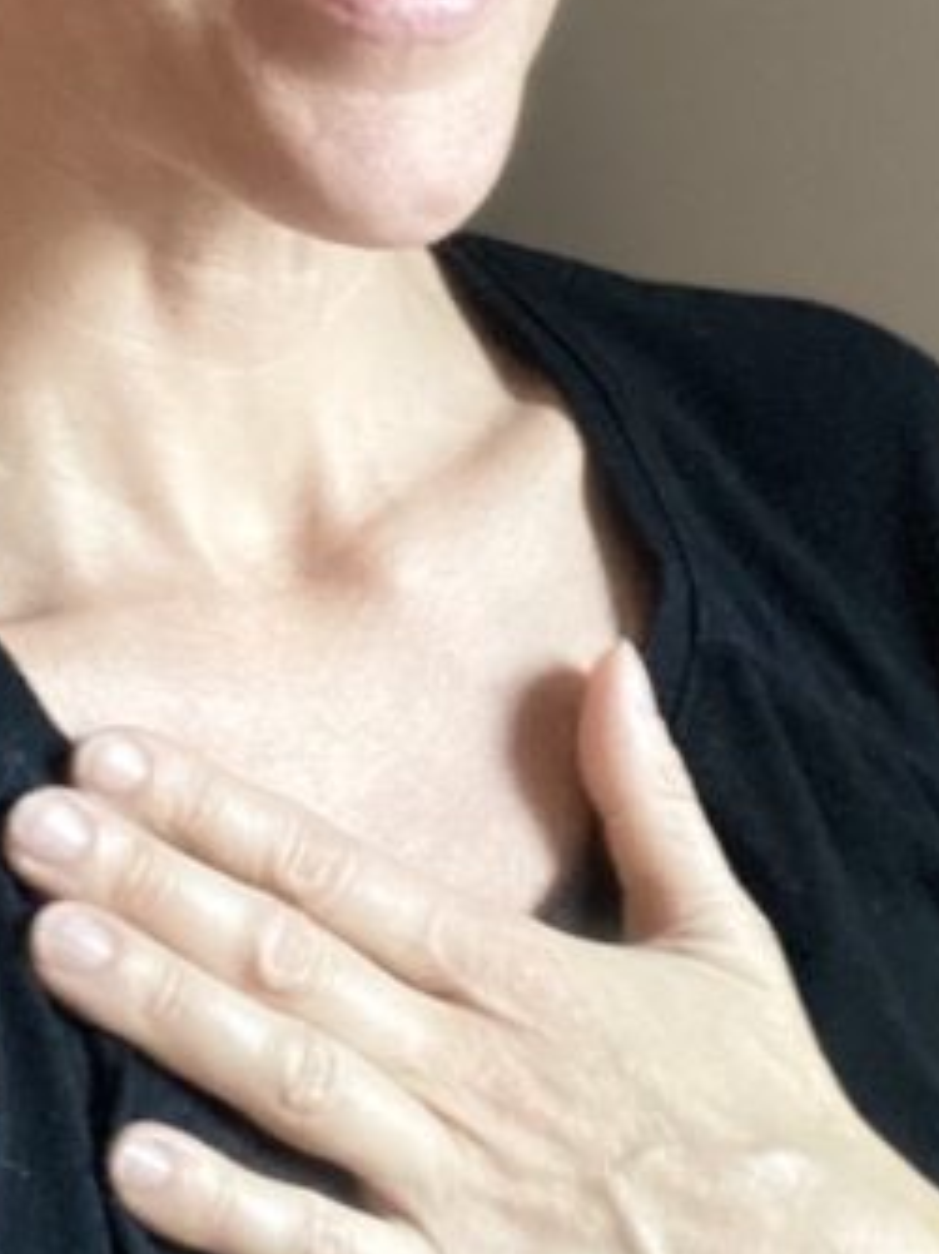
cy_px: 150
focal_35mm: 92
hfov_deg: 16.0
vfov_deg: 20.9
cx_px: 424
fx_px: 3332
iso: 640
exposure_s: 1/30
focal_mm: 2.71
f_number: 2.2
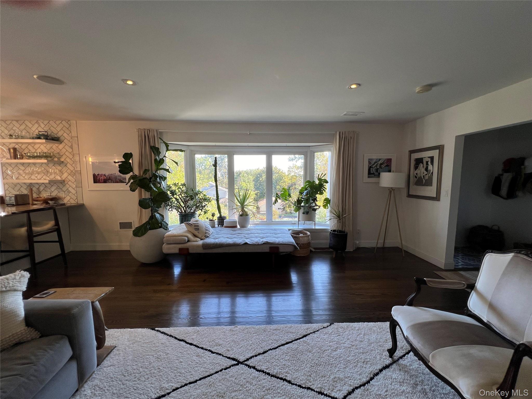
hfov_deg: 106.2
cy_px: 200
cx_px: 266
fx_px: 200
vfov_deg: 89.9
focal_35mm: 13
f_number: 1.8
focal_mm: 1.57
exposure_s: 1/120
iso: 50
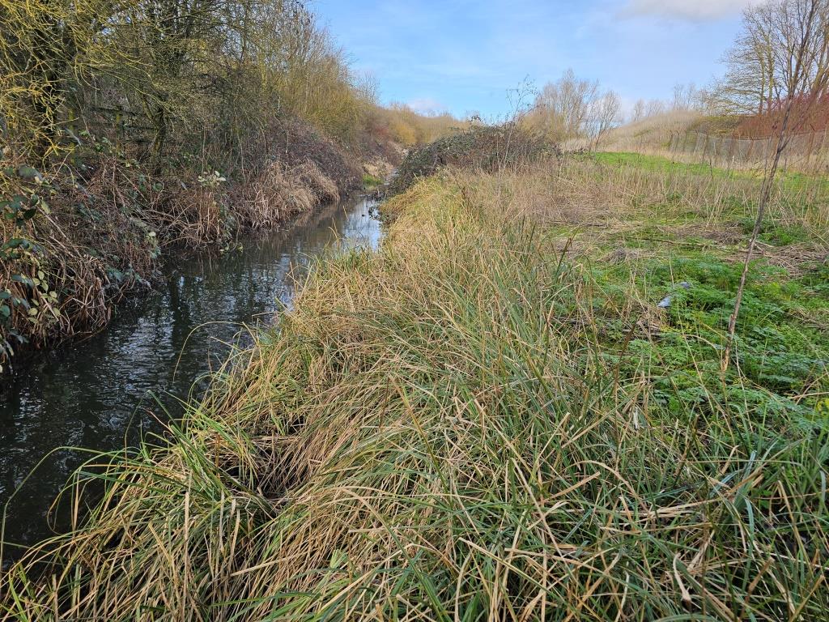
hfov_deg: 73.9
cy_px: 311
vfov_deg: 58.9
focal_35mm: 23
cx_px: 414
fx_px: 551
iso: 10
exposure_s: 1/199
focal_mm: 6.3
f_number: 1.7
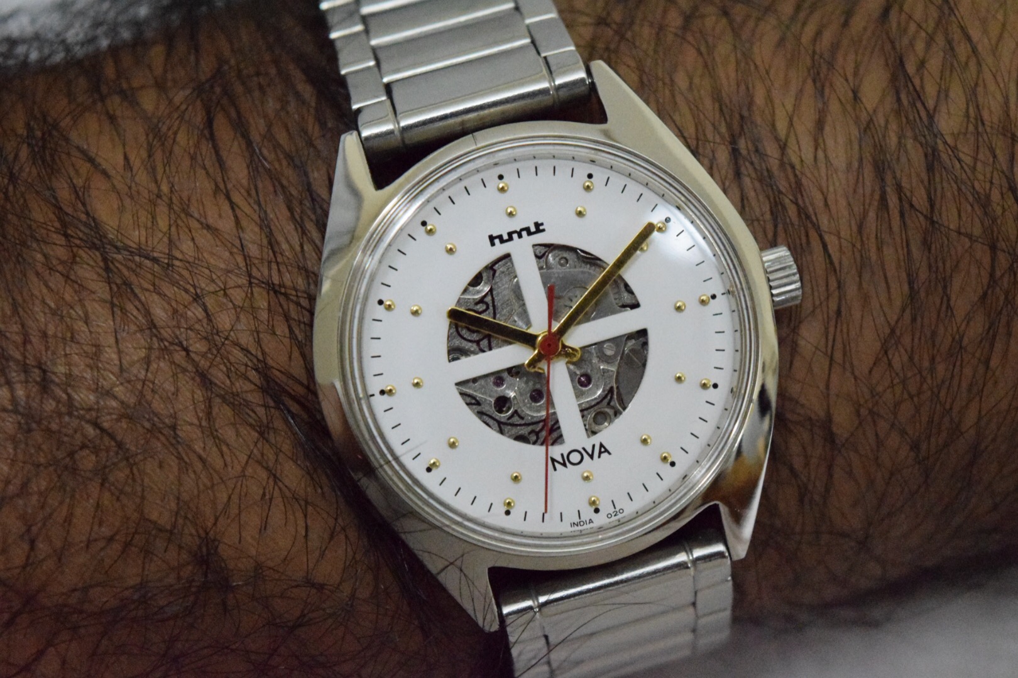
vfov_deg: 16.6
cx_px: 509
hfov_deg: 24.6
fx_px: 2333
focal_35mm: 82
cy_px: 339
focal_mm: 55
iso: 16000
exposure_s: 1/100
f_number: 9
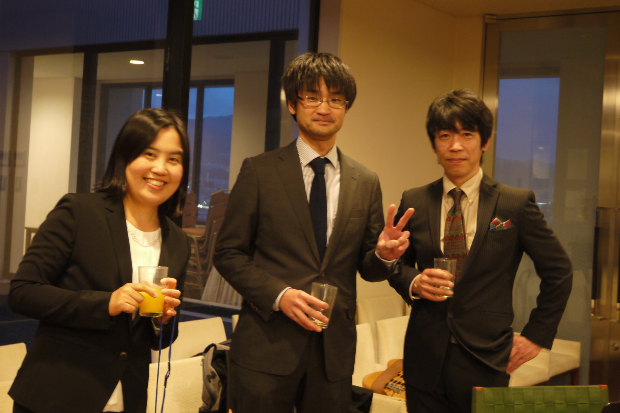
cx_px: 308
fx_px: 913
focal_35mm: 53
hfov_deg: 37.5
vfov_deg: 25.5
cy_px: 186
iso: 400
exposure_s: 1/10
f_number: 4.9
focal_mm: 25
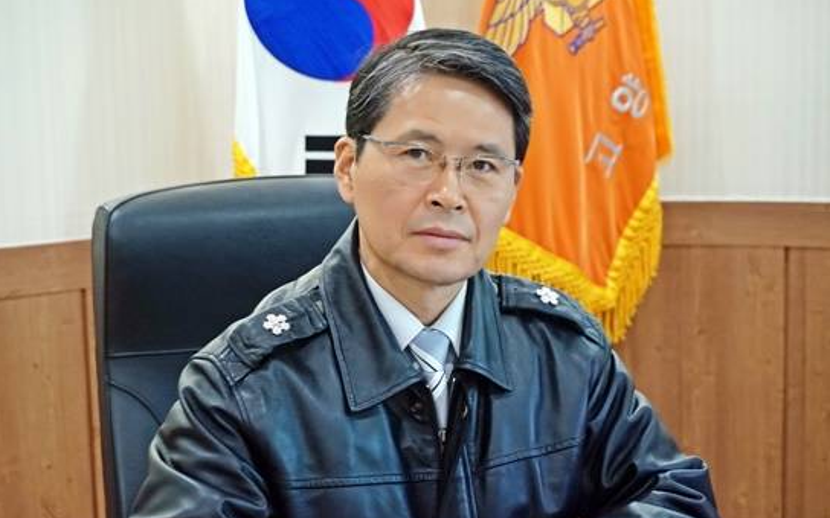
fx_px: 1572
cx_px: 412
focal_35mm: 70
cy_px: 250
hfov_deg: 29.6
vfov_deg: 18.7
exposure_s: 1/100
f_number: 5.6
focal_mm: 45
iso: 6400
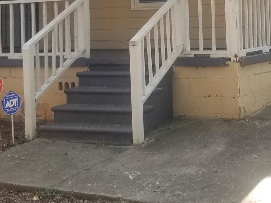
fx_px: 665
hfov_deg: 23.0
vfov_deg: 17.0
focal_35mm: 85
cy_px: -4
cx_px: 161
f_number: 1.7
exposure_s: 1/153
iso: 50
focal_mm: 4.3
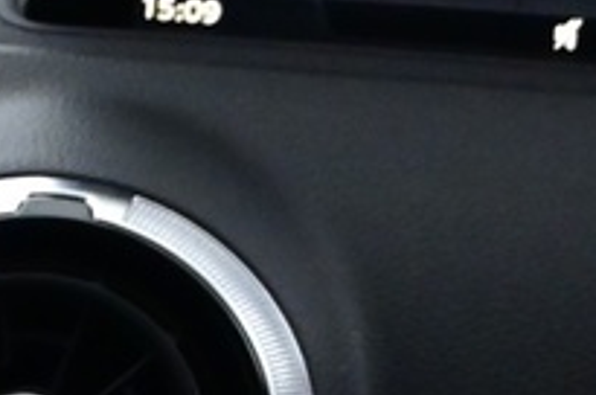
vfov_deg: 4.7
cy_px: 500
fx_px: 4809
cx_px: -1361
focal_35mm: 291
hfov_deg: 6.3
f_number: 4.2
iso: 1800
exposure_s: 1/25
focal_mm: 24.5
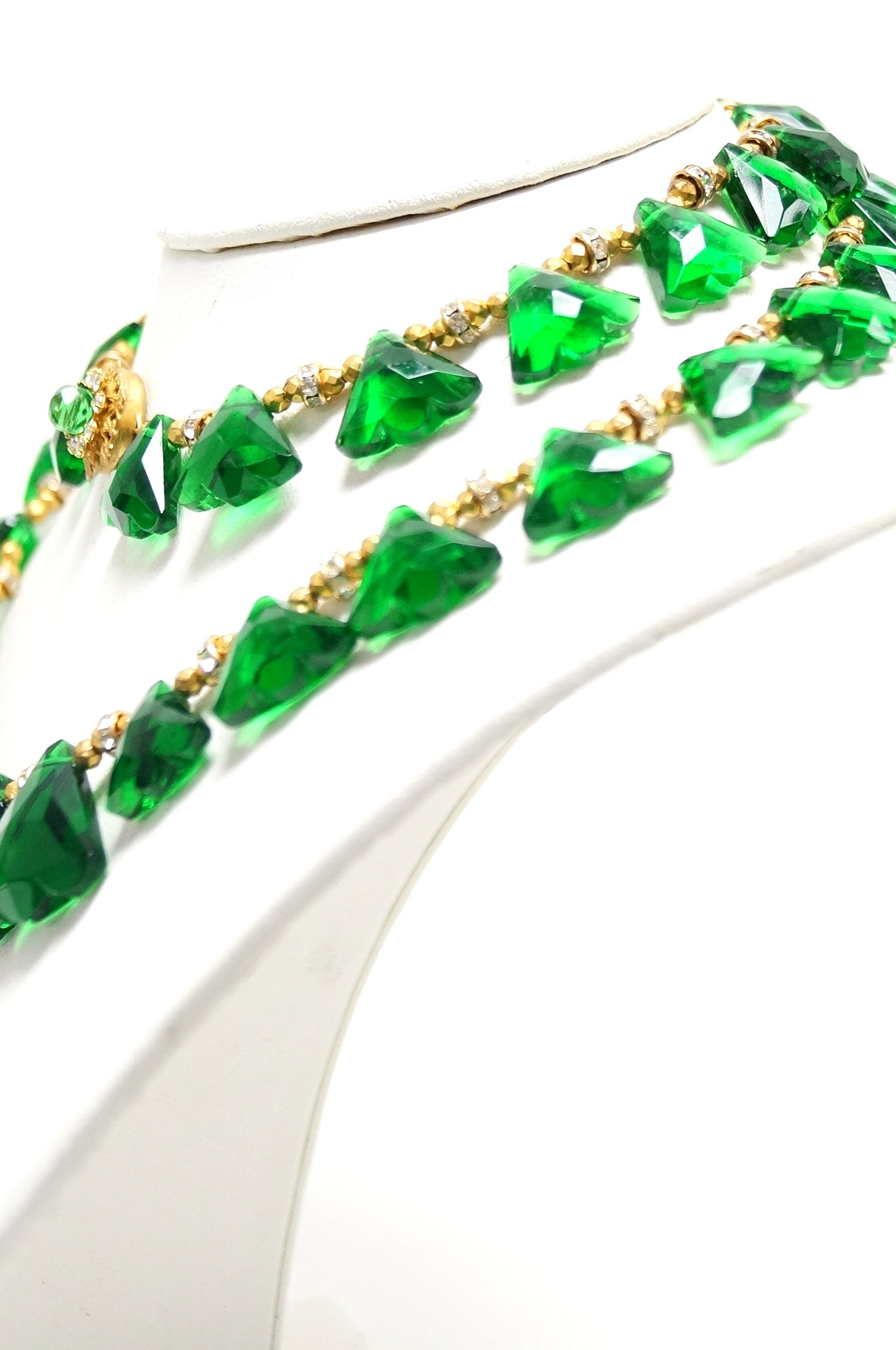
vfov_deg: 31.1
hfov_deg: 21.2
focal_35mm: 64
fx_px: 2397
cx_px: 388
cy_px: 396
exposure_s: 1/60
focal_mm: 30
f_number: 4.5
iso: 1000
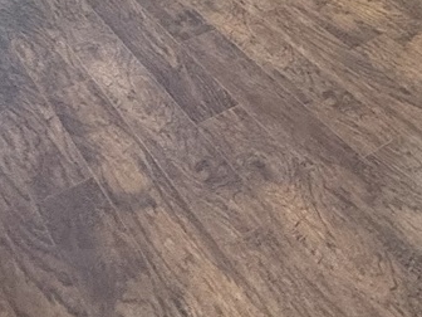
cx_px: 437
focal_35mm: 60
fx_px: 731
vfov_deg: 19.5
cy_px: -221
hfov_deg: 29.7
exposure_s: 1/60
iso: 400
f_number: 2.2
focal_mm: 2.22
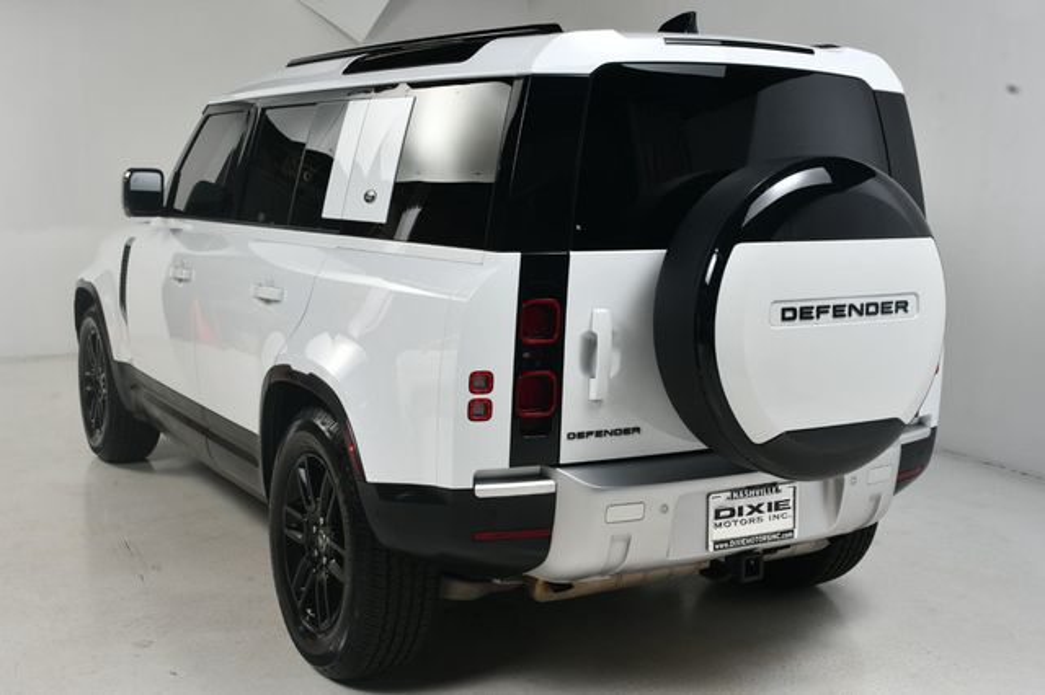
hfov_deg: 48.5
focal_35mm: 40
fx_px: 1160
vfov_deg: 33.4
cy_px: 348
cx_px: 522
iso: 100
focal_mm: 27
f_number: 14
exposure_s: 1/160
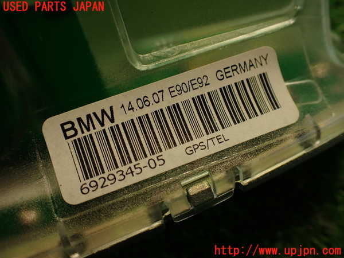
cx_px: 172
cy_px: 129
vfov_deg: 44.2
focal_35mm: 32
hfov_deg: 56.8
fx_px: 318
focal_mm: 5.79
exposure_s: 1/60
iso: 200
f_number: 2.4
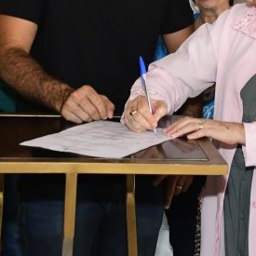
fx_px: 870
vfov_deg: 16.6
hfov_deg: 16.5
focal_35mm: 104
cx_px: 227
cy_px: 58
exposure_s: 1/125
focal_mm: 28
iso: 2000
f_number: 4
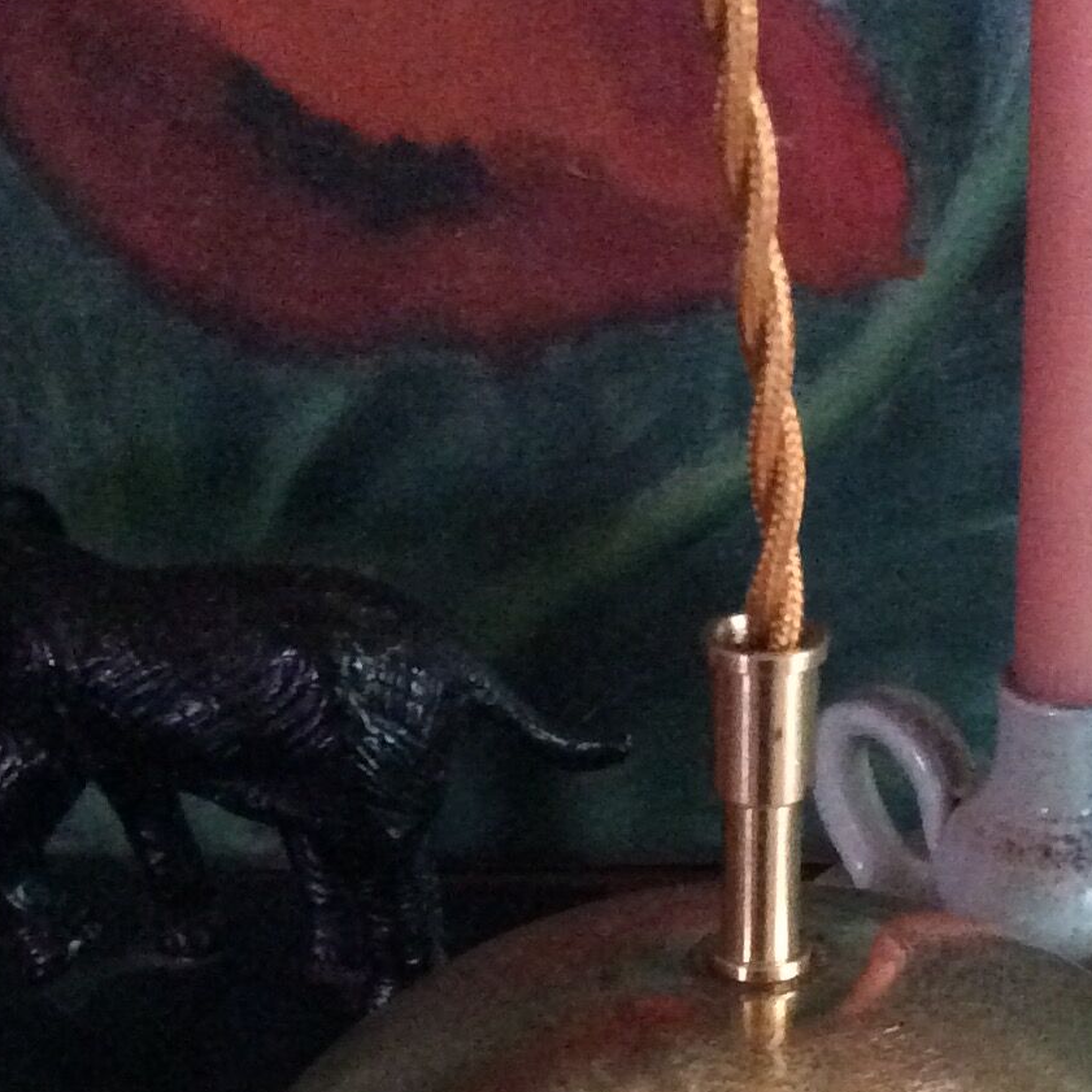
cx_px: 714
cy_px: 1143
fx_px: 3105
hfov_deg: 19.9
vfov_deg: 19.3
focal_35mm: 87
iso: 500
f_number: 2.4
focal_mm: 3.3
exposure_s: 1/17
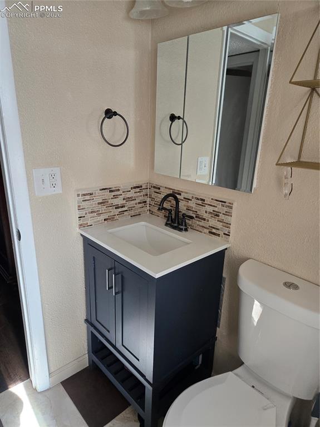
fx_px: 284
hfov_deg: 58.8
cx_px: 160
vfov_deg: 74.0
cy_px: 214
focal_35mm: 23
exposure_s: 1/120
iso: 250
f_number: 1.8
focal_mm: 5.4
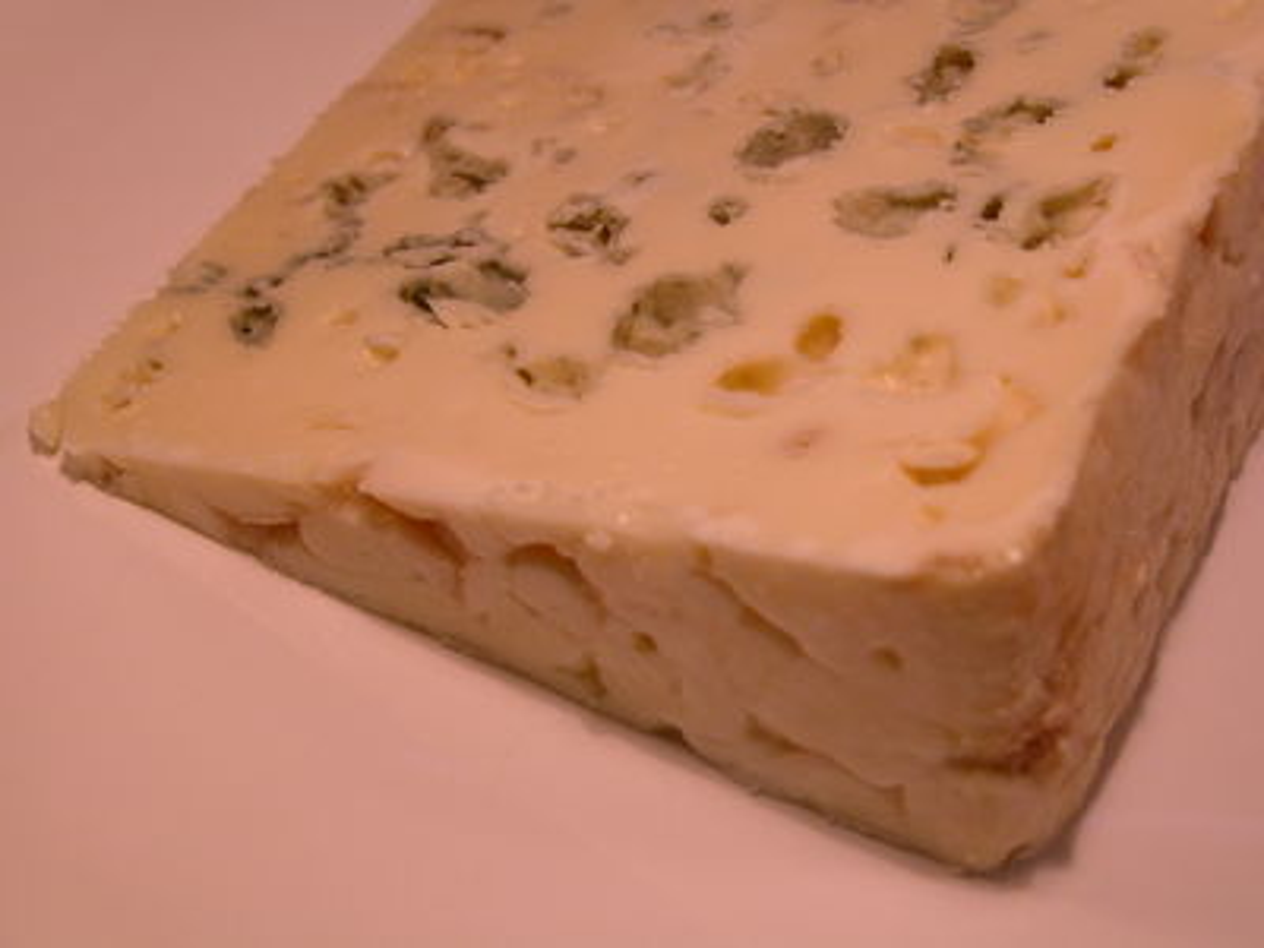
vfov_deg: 21.0
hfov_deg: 27.8
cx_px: 632
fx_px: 2556
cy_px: 474
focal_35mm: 70
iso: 100
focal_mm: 17.8
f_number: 4.7
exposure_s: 1/122
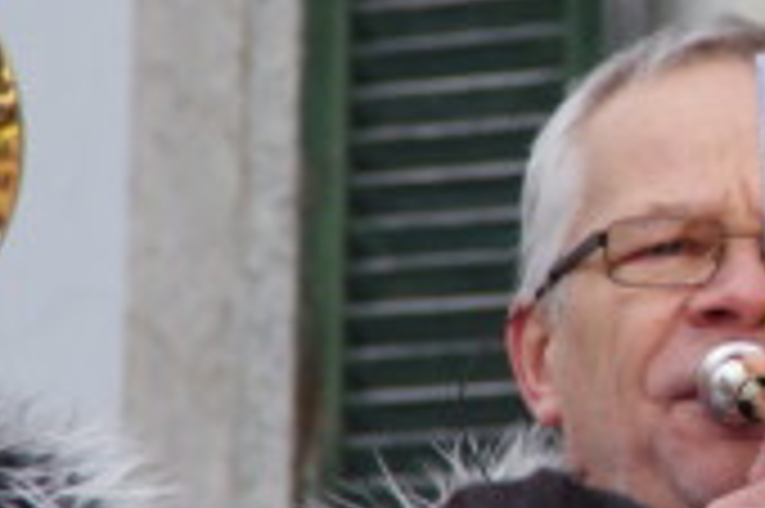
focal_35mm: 881
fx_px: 18703
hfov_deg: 2.3
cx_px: 945
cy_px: 200
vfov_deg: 1.6
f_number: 10
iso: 400
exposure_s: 1/250
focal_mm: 200
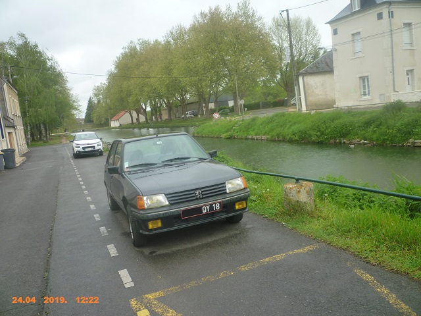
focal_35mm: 29
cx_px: 210
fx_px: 353
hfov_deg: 61.7
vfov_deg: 48.2
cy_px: 158
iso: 125
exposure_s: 1/160
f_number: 3.3
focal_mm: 5.2
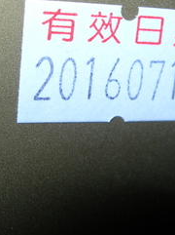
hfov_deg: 18.6
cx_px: 116
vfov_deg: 24.7
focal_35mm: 79
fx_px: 534
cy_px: 97
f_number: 4.8
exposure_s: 1/60.1
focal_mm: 7.8
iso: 50
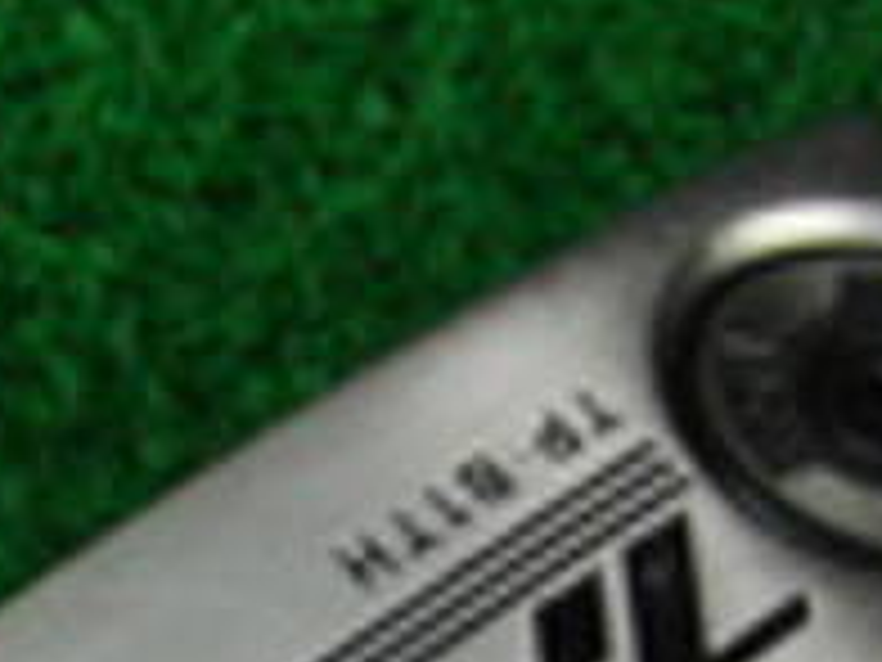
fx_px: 3083
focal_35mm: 121
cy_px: 1004
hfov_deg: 16.1
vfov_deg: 11.7
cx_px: 76
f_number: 3.6
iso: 400
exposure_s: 1/80
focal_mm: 6.42
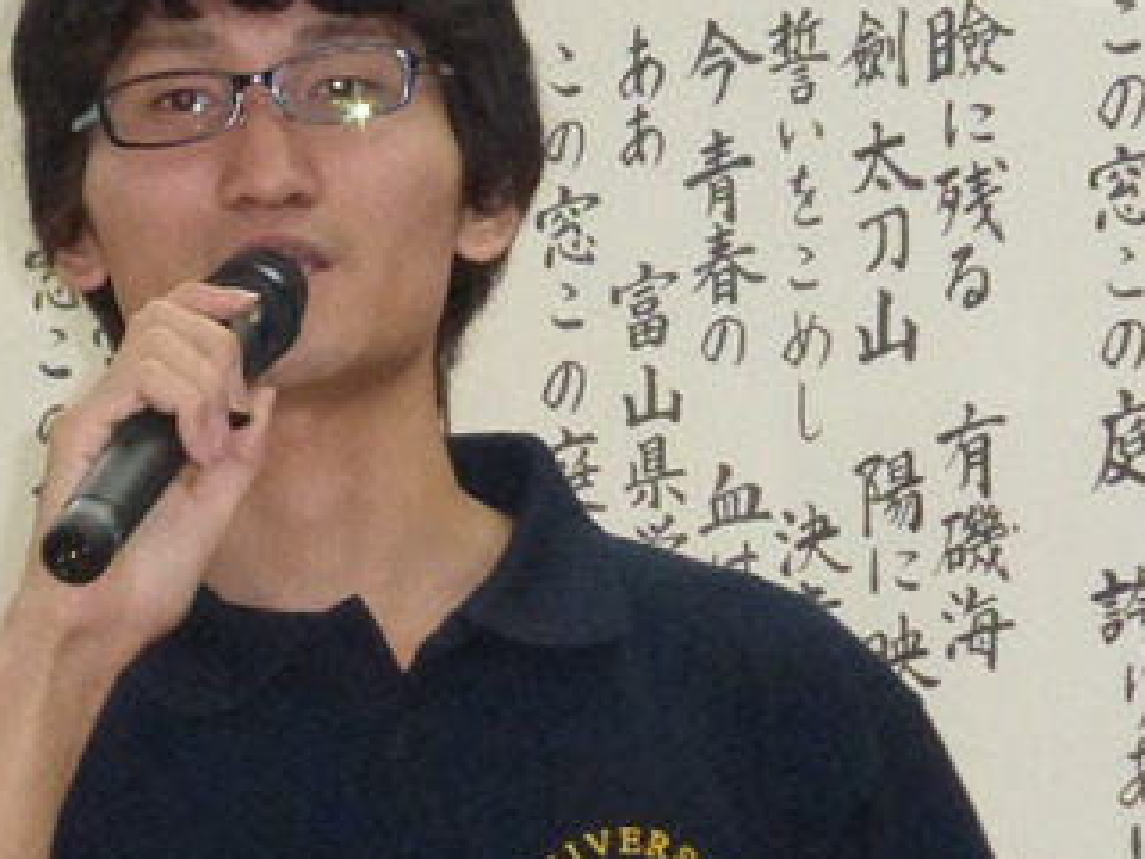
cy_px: 505
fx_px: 9625
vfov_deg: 5.1
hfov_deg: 6.8
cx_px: 197
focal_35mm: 291
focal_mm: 15.1
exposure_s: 1/125
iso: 1000
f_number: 5.2
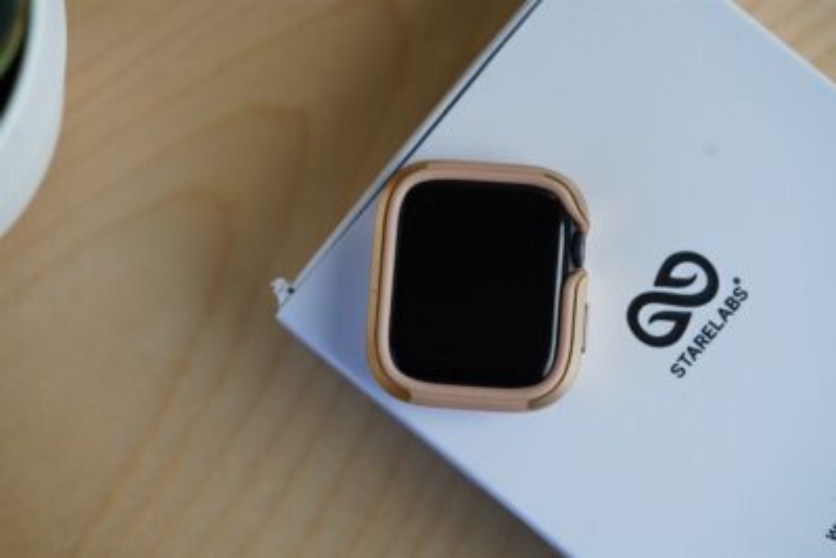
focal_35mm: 90
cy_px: 279
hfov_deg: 22.6
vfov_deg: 15.2
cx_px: 418
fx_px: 2091
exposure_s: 1/160
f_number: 4
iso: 800
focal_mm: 90
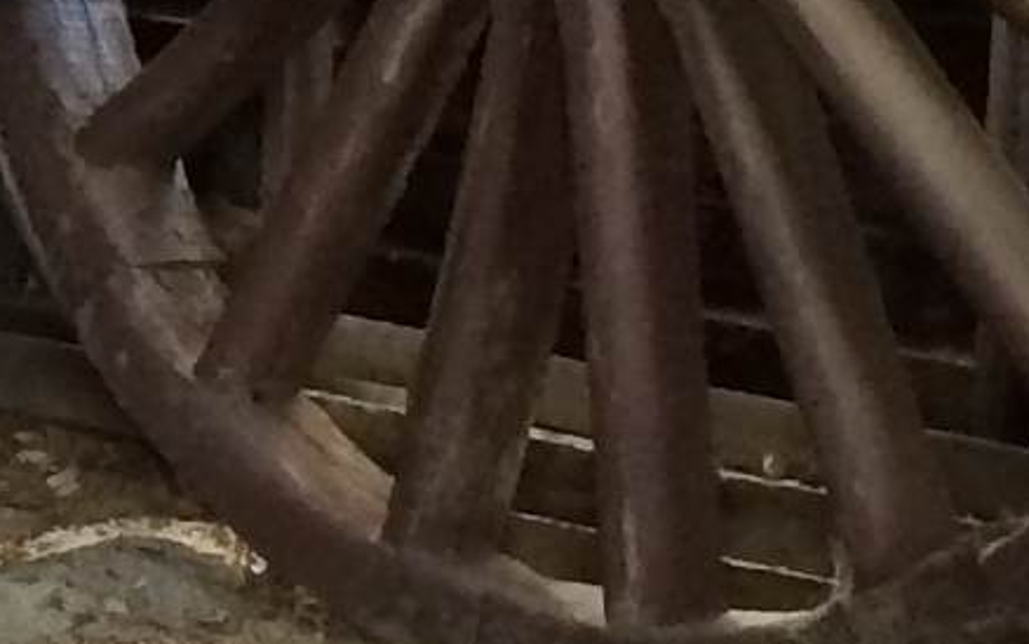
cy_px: -148
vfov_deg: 5.5
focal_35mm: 237
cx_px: -1024
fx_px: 6648
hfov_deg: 8.4
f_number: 2.2
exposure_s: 1/30
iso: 200
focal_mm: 4.12
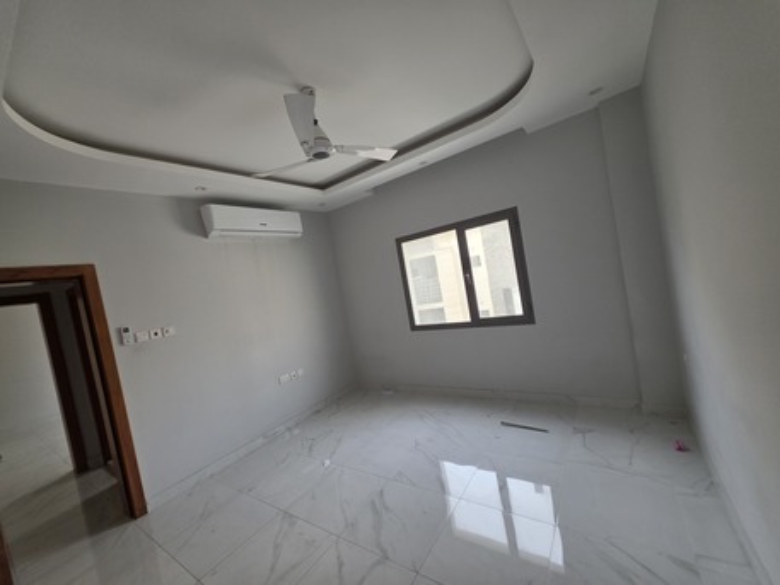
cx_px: 390
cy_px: 292
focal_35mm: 13
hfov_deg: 106.2
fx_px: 293
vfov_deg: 89.9
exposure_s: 1/120
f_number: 1.9
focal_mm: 2.2
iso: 160
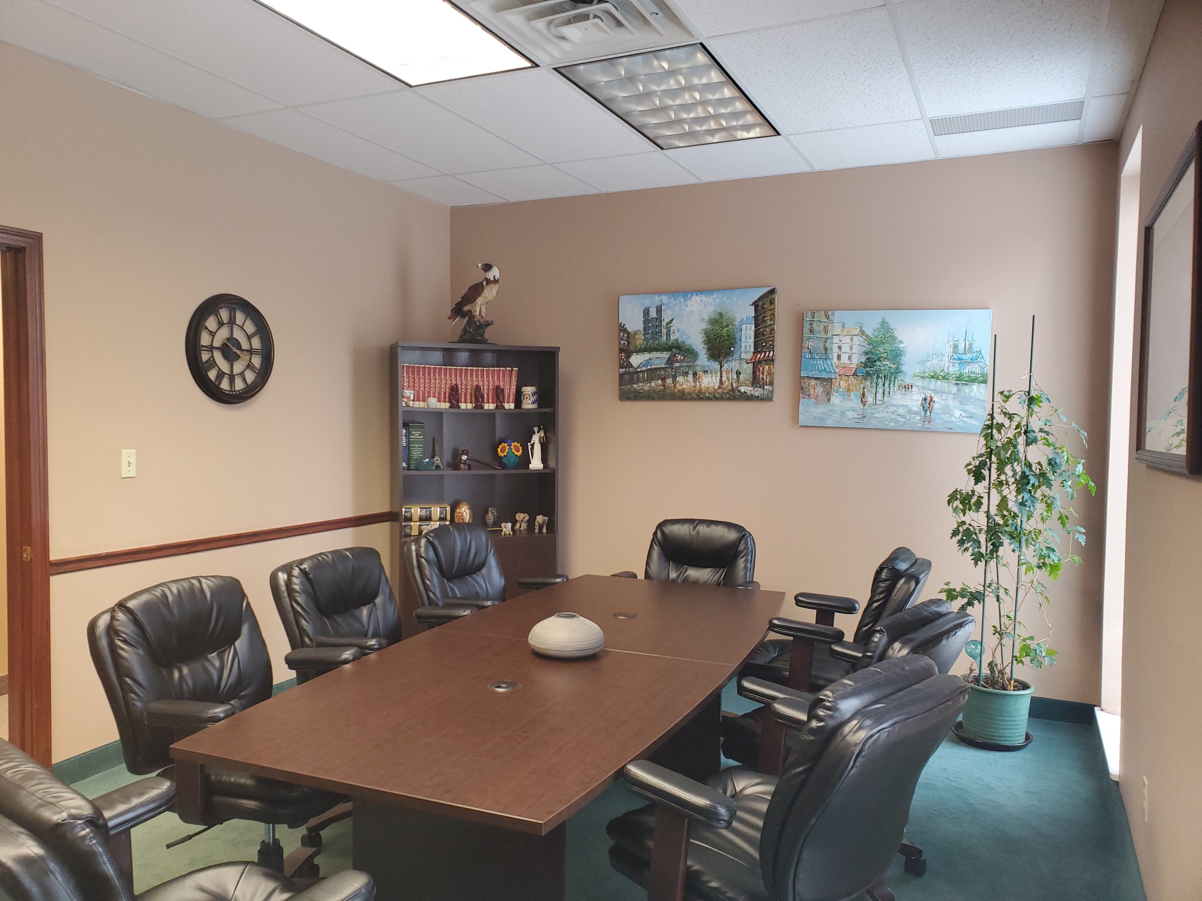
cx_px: 601
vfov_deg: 53.1
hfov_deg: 67.3
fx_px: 903
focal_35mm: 26
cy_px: 450
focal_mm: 4.3
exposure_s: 1/24
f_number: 2.4
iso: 160
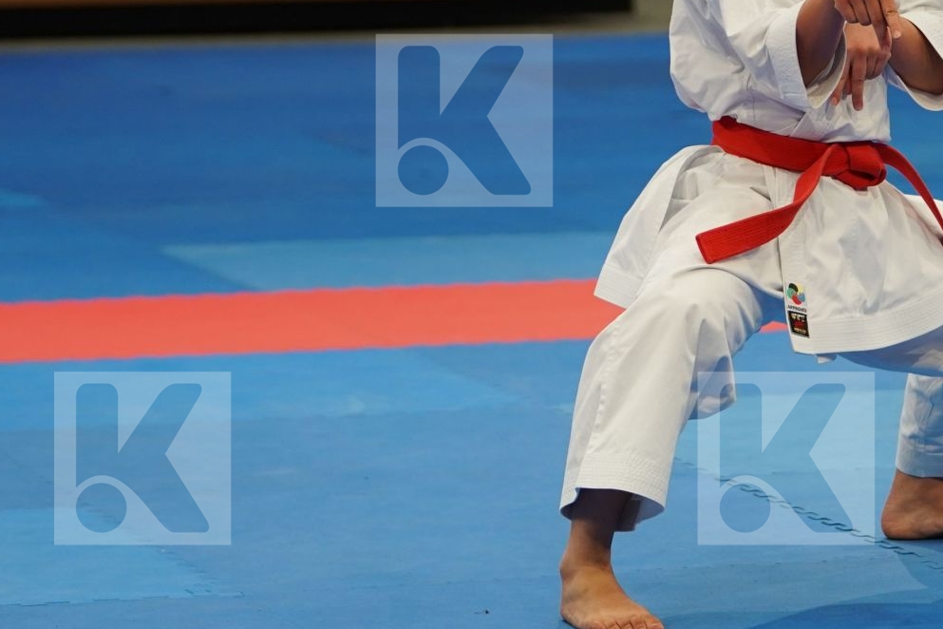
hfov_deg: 7.6
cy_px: 121
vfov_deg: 5.0
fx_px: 7124
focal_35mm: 272
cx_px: 786
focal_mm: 100
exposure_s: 1/500
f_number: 2.8
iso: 640
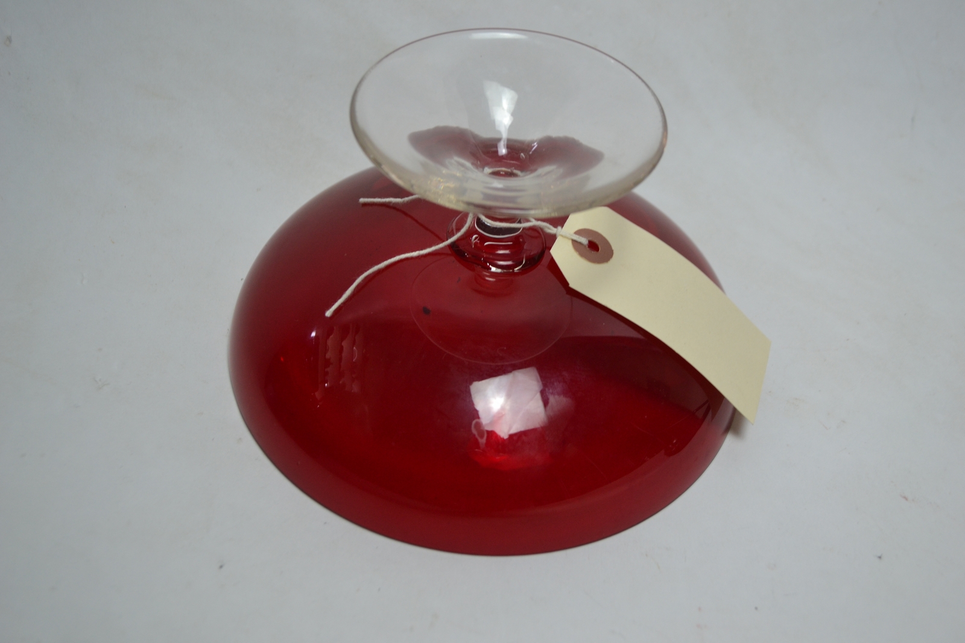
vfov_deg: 36.9
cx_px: 482
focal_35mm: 36
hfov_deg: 53.1
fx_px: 965
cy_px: 322
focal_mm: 24
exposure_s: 1/20
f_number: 4
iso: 400
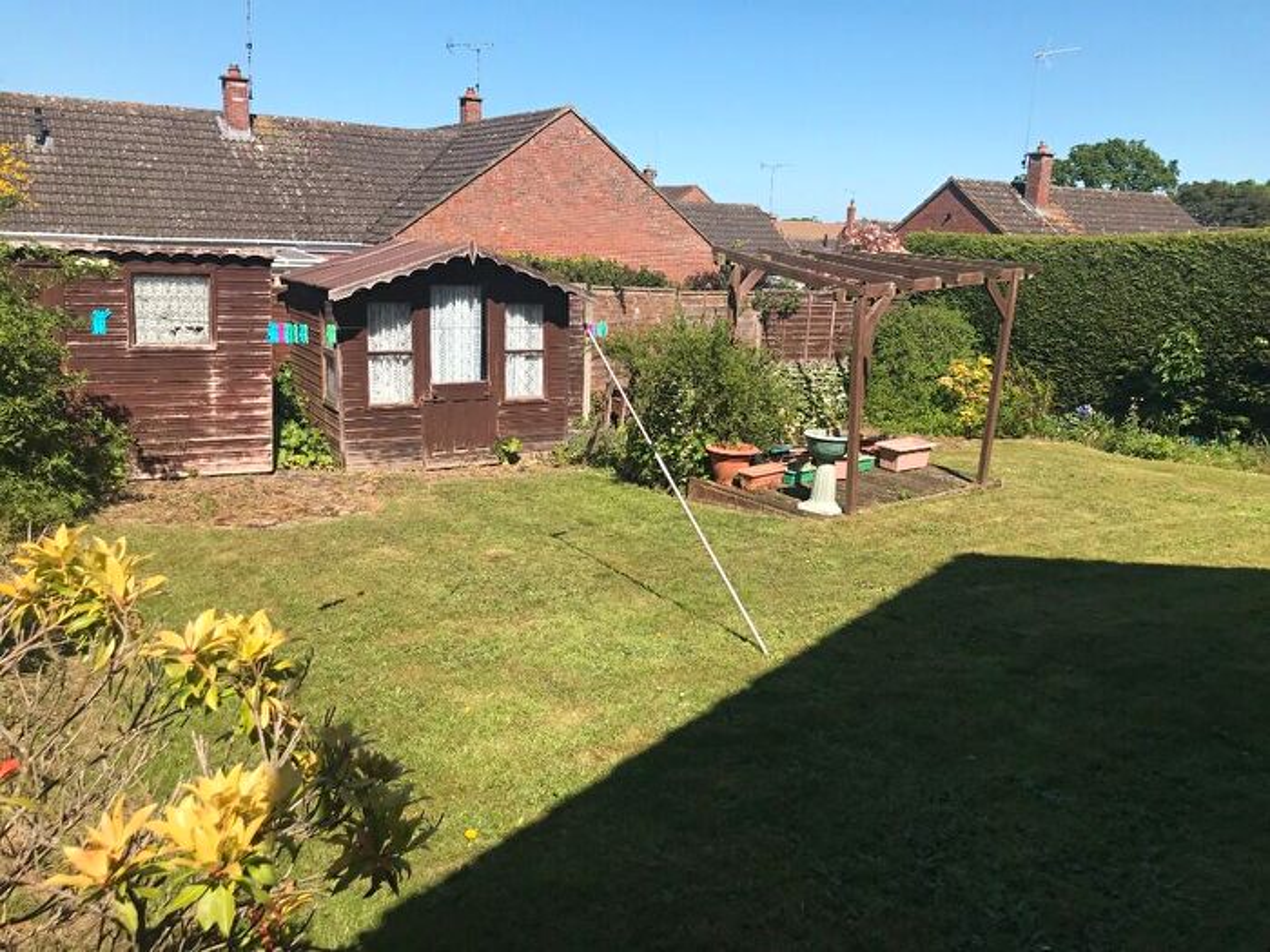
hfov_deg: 63.4
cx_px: 635
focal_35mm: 28
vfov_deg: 49.7
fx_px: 1027
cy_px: 476
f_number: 1.8
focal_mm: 3.99
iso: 20
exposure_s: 1/2398
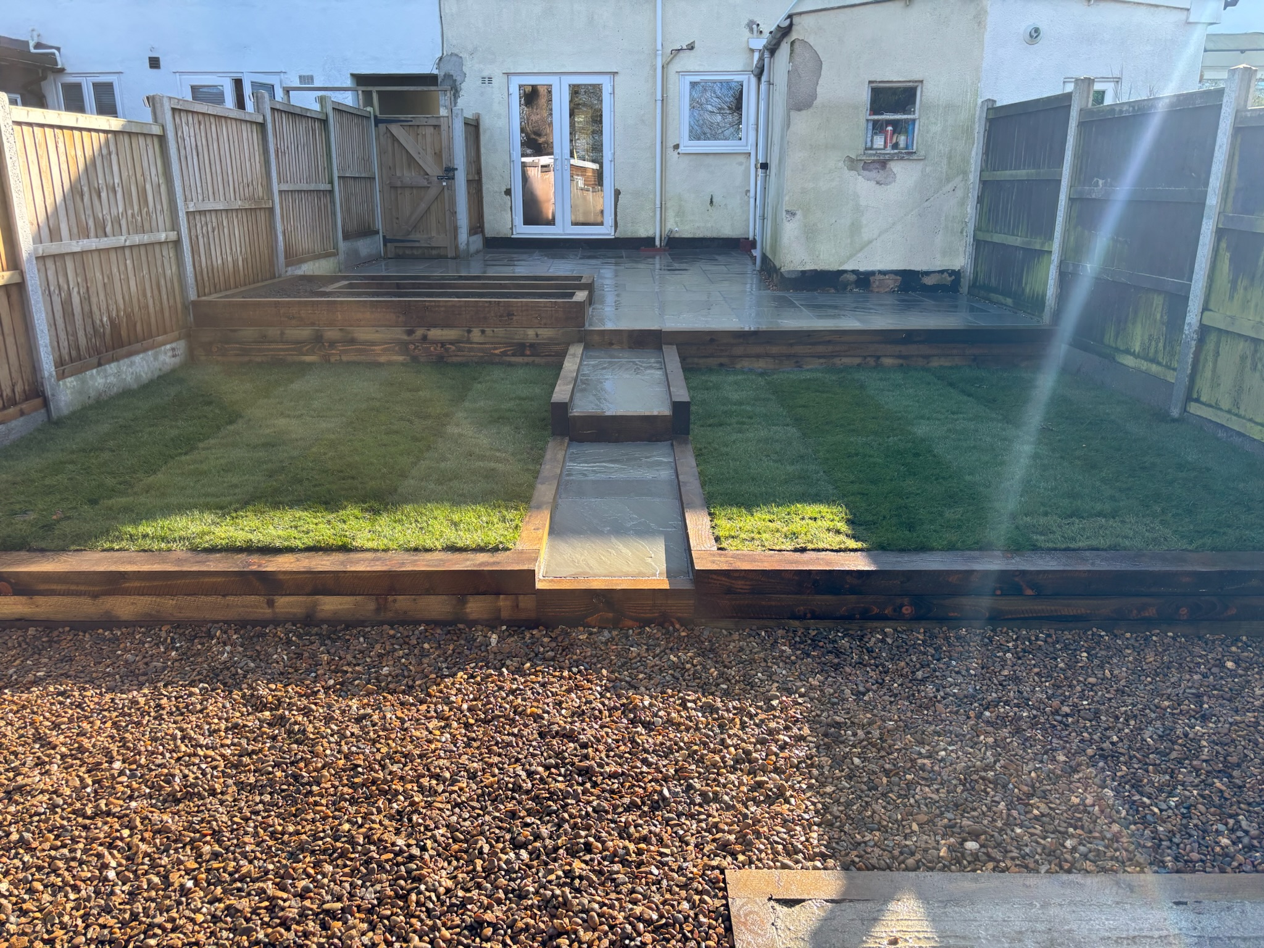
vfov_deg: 53.1
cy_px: 474
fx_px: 949
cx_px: 632
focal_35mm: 26
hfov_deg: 67.3
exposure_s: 1/654
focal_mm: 5.96
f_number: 1.6
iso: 50
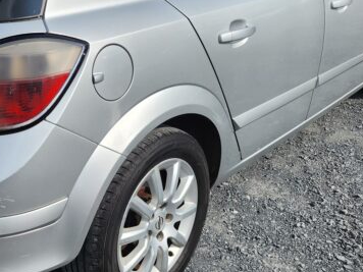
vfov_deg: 26.9
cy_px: 92
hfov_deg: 34.6
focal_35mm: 54
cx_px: 82
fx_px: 566
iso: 50
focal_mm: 5
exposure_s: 1/4913
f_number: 1.8
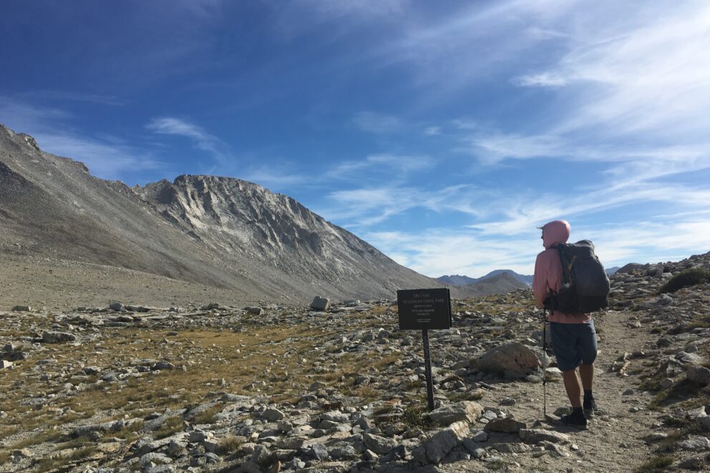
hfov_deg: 60.3
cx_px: 355
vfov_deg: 42.3
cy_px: 252
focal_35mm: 31
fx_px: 611
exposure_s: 1/2849
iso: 25
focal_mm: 4.15
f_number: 2.2
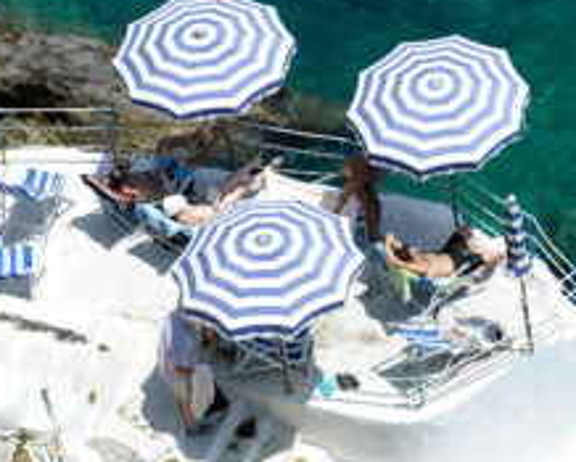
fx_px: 2253
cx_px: 639
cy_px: 333
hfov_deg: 14.2
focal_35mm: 132
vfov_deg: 11.7
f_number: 9
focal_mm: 48
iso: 200
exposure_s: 1/320
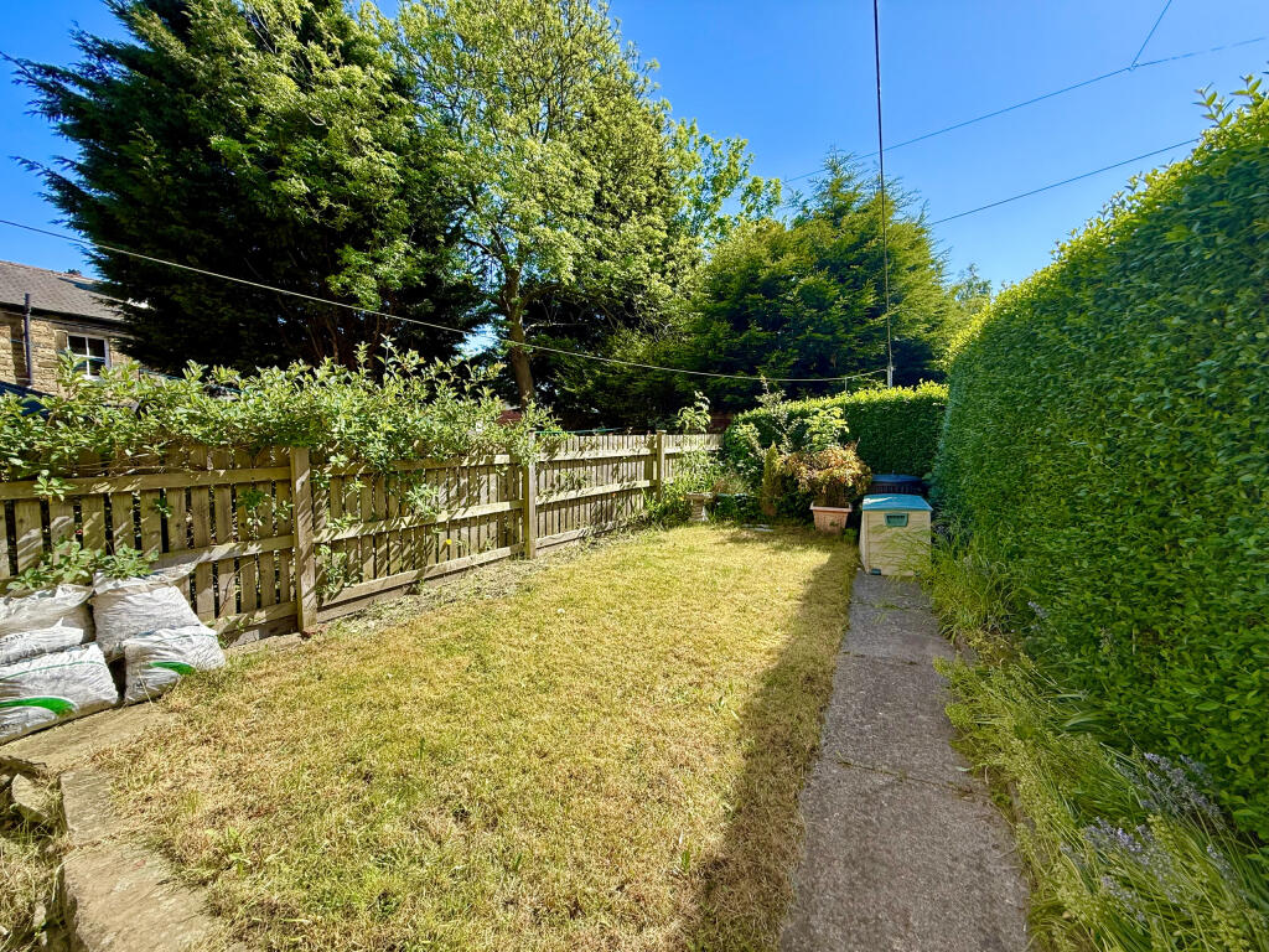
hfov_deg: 102.1
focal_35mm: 14
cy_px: 476
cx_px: 634
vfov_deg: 85.7
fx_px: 513
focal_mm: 2.22
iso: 50
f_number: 2.2
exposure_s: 1/436
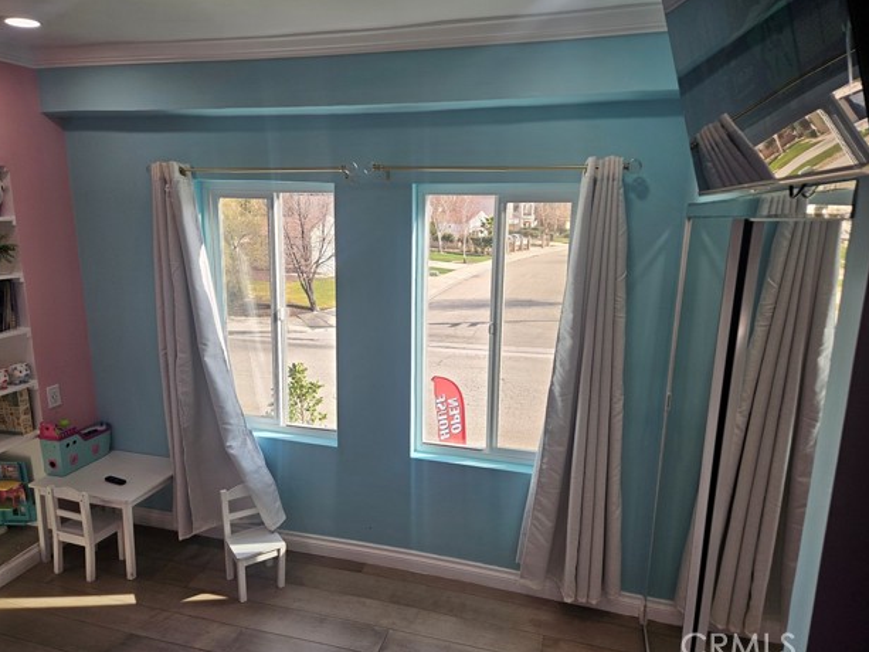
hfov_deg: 71.6
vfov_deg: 56.8
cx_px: 418
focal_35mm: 24
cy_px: 326
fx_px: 603
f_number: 1.8
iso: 25
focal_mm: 5.4
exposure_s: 1/190
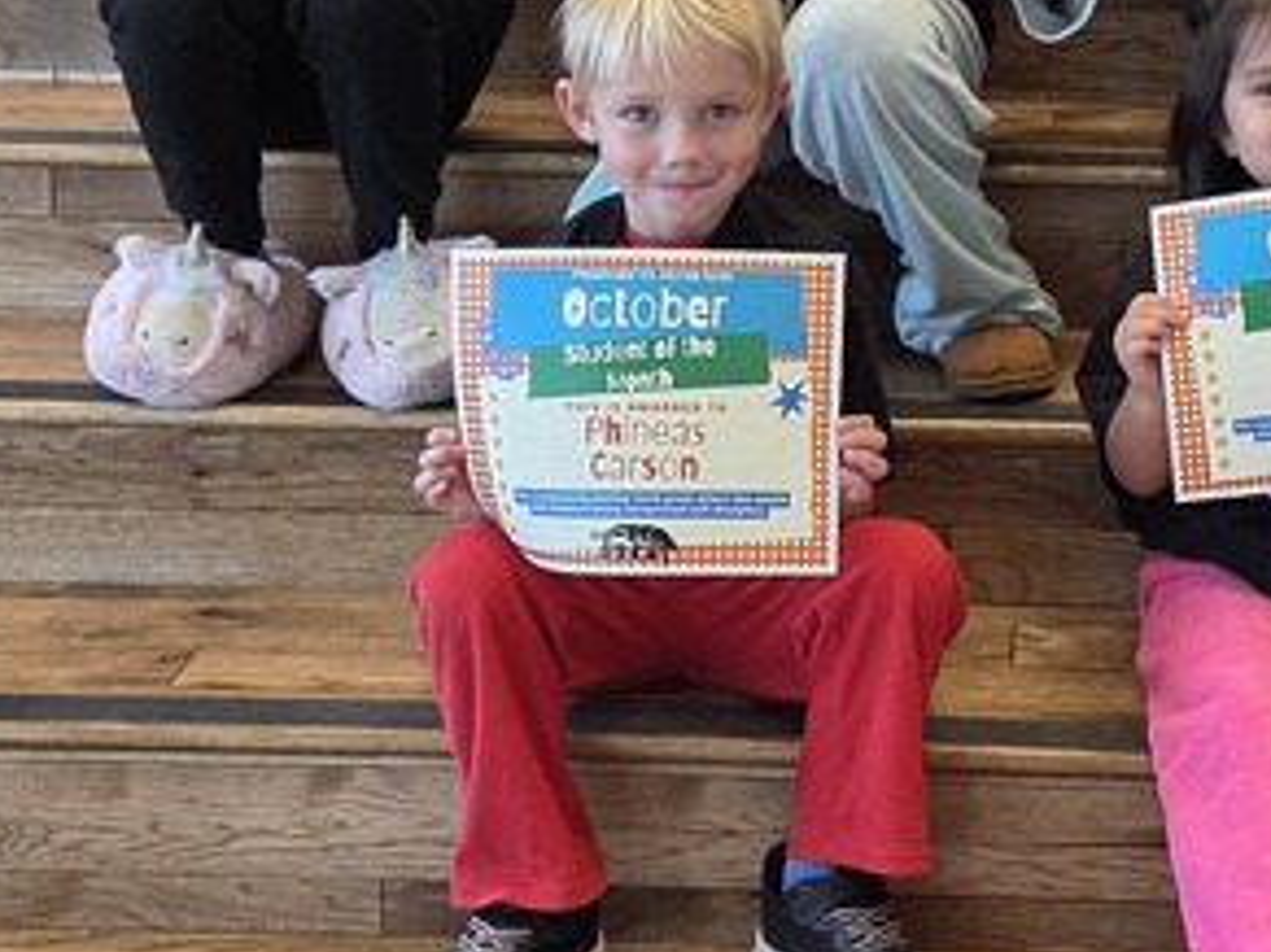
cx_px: 991
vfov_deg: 17.6
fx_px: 2973
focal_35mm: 81
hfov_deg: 23.8
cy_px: -83
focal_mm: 5.4
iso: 160
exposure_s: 1/180
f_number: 1.8
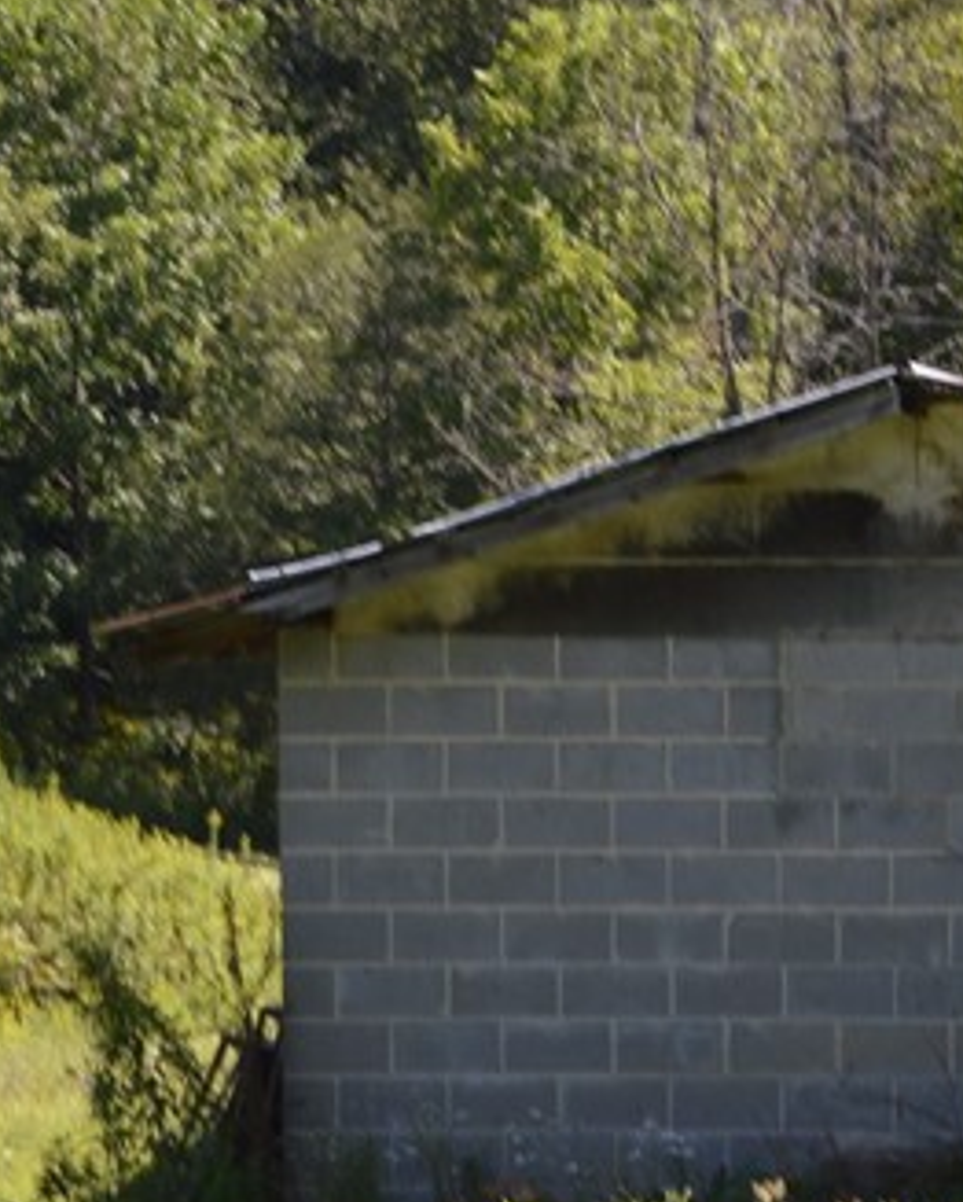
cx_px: 1479
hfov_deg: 8.1
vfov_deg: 10.3
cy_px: 577
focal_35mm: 187
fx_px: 6656
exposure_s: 1/200
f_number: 5.3
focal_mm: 40
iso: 100
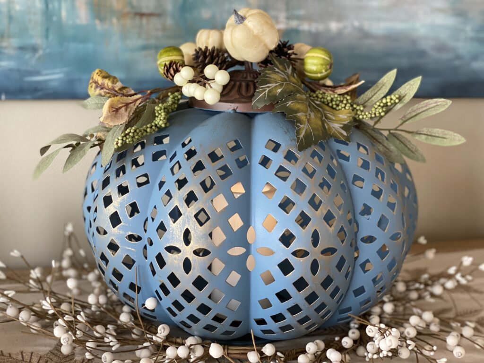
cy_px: 182
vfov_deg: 28.0
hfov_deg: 36.8
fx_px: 727
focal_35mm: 52
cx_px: 242
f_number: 2
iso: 160
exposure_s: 1/122
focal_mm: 6
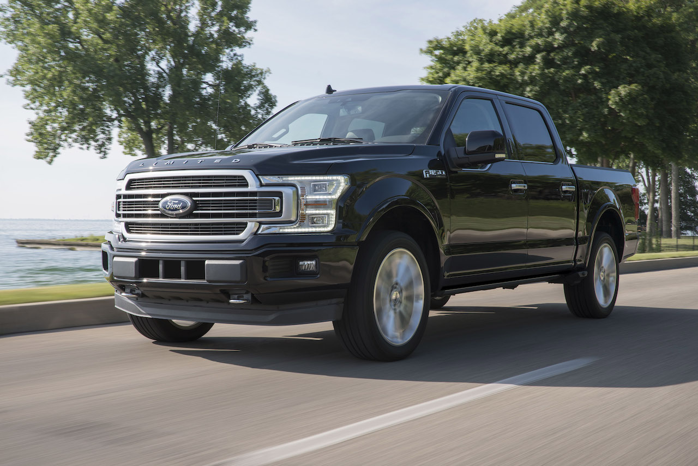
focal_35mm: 50
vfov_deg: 27.0
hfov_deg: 39.6
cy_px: 233
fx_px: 970
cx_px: 349
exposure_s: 1/50
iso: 100
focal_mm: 50
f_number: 13
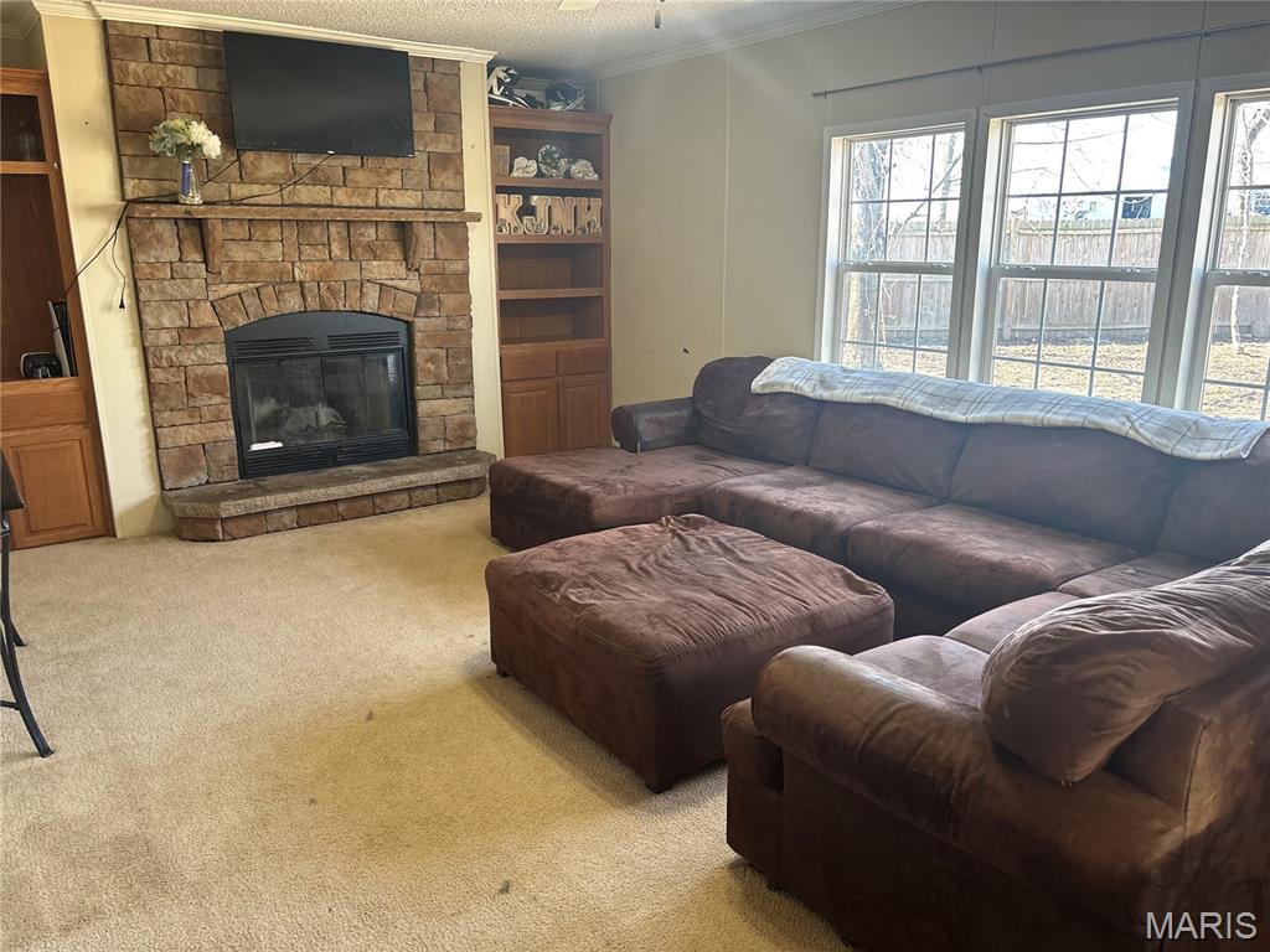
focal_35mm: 26
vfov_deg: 53.1
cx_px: 635
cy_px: 476
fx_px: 954
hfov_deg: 67.3
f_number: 1.6
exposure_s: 1/60
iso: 125
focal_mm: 5.96
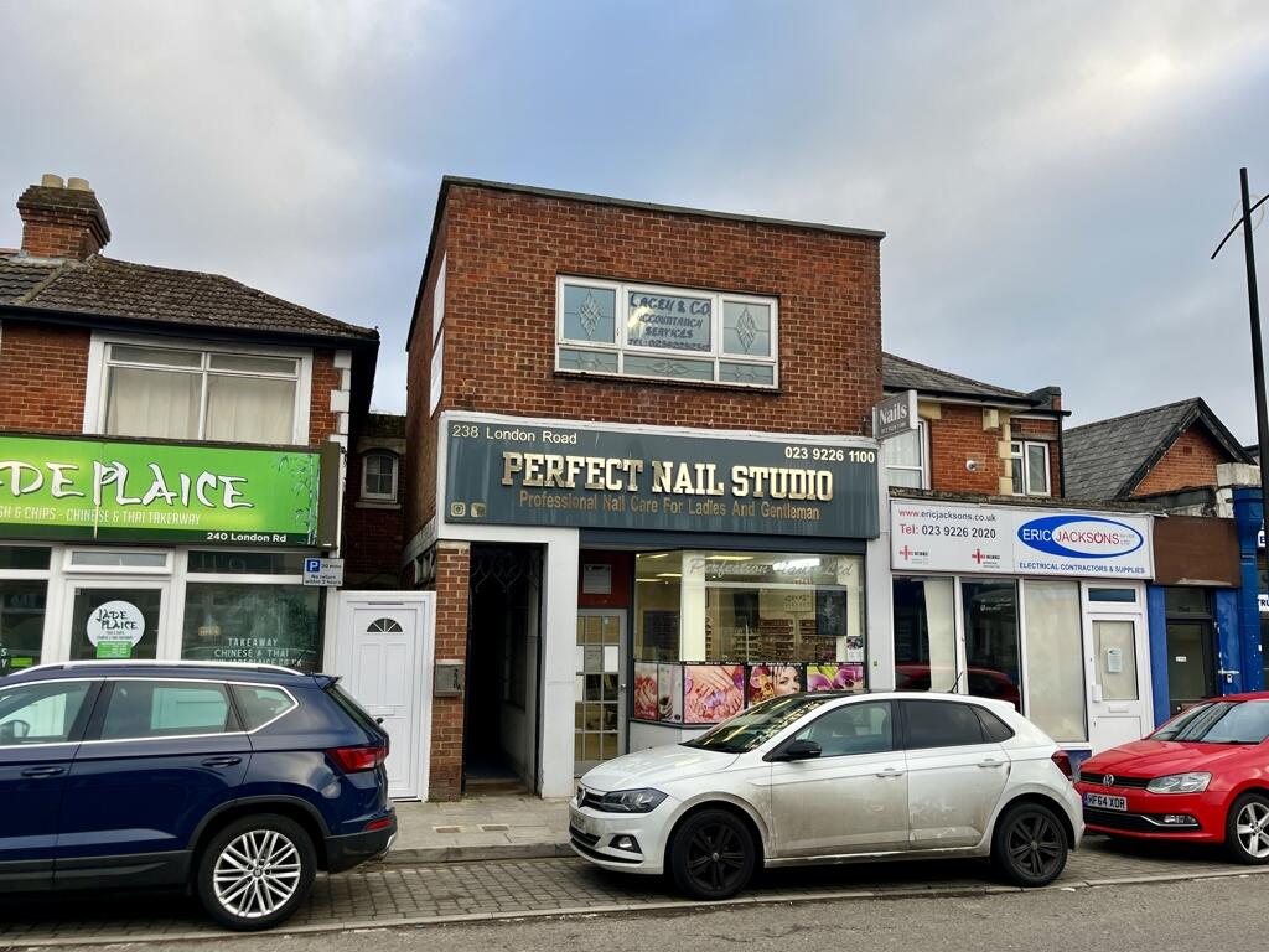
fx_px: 953
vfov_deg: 53.1
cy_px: 476
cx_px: 634
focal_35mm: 26
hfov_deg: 67.3
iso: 50
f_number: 1.6
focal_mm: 5.1
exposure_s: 1/696
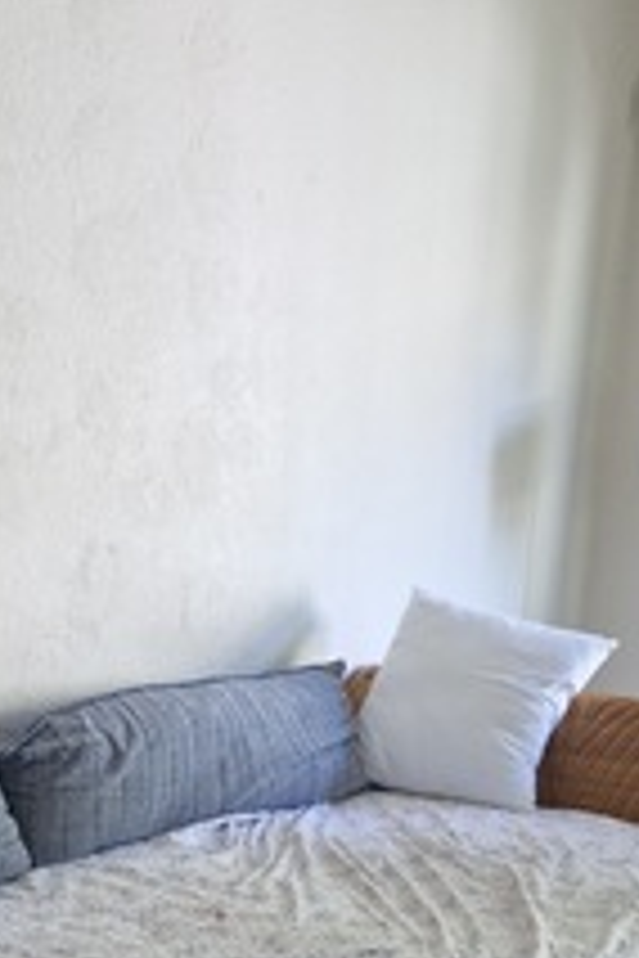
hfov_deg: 25.8
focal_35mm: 51
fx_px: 1358
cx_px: 81
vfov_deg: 34.7
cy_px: 992
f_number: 1.8
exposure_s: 1/100
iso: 50
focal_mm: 5.54
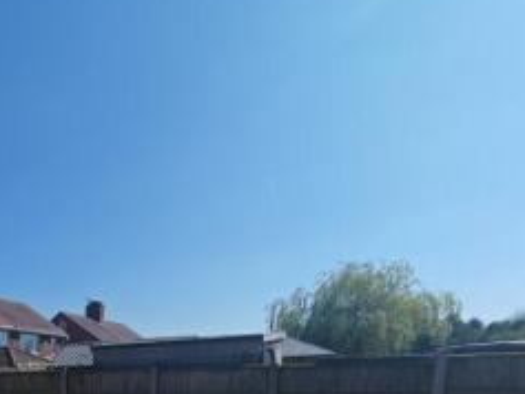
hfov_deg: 47.4
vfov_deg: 36.1
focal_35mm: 32
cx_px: 3
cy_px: 453
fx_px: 486
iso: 50
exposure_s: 1/840
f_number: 2
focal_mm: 1.82
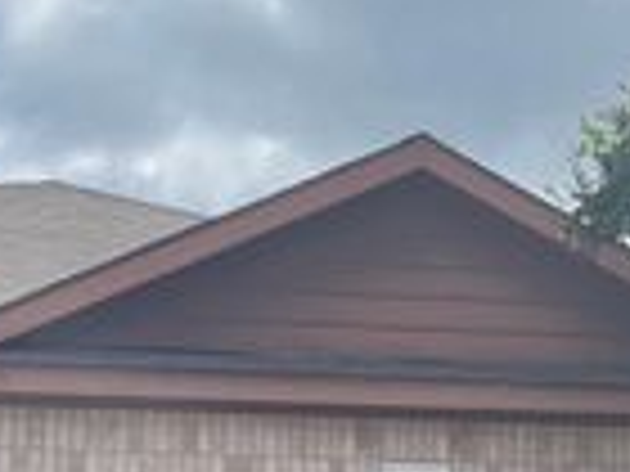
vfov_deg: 15.4
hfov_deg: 20.4
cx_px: 626
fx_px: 1693
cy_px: 533
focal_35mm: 93
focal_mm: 4.2
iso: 32
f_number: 1.6
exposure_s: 1/3205
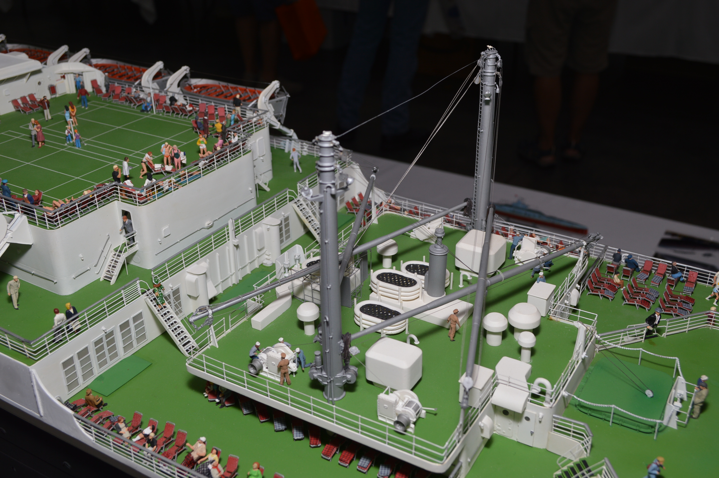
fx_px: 778
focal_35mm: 39
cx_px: 360
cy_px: 239
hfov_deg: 49.6
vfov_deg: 34.1
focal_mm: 26
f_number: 8
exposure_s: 1/60
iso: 100
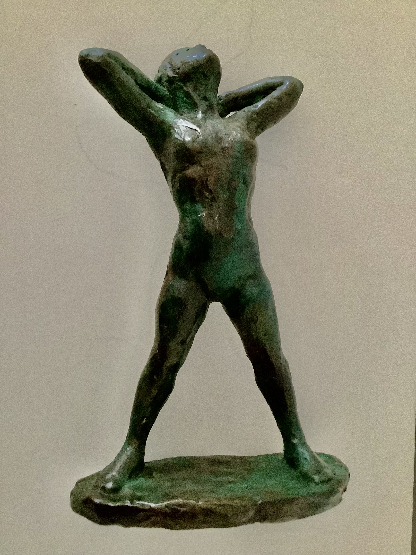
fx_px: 497
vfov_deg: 58.4
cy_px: 278
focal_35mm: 31
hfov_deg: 45.4
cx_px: 208
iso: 400
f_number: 2.4
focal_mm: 3.3
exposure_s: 1/30
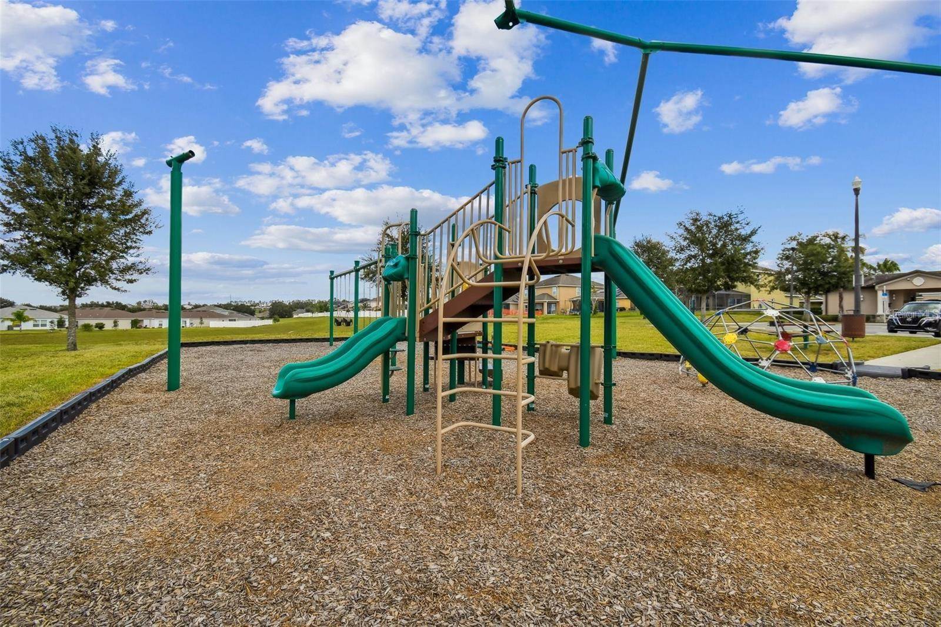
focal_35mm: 15
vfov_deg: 77.3
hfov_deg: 100.4
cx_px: 470
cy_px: 314
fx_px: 392
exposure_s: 1/500
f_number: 7.1
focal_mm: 10
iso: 100
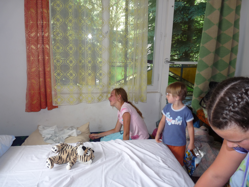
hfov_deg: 65.3
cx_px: 124
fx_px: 194
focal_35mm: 27
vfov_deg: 51.4
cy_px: 94
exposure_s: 1/30
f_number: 2.8
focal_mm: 4.8
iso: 100
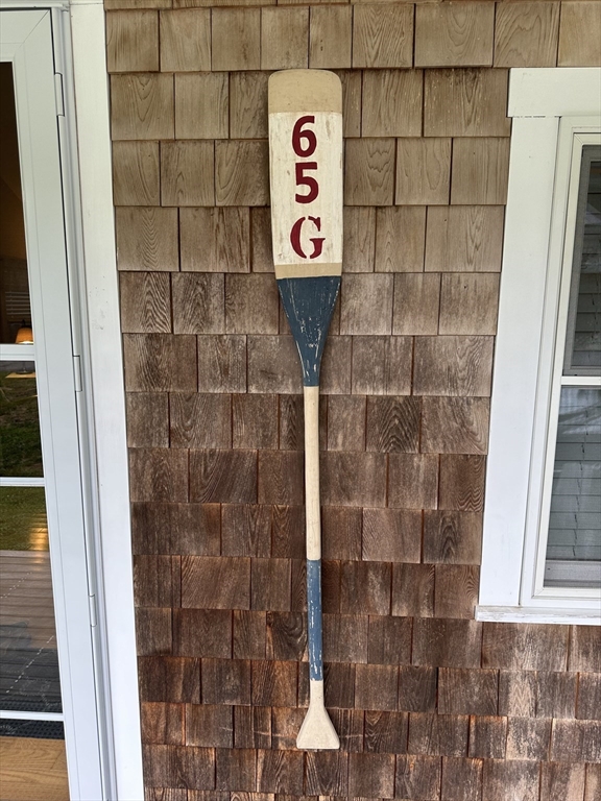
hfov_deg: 56.8
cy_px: 400
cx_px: 300
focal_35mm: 24
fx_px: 556
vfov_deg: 71.6
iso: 64
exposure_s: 1/155
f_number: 1.78
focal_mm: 6.86
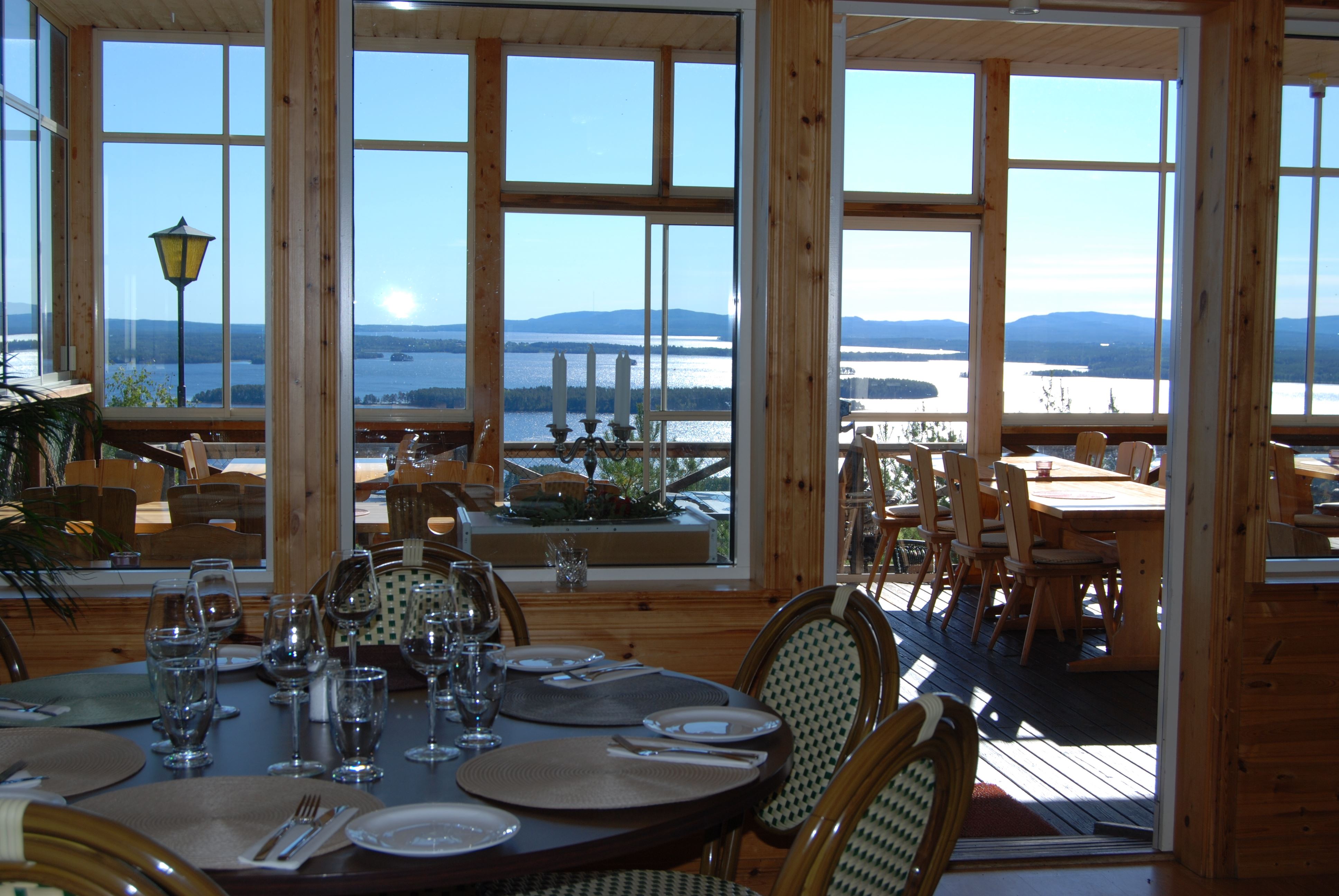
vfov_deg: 29.0
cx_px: 670
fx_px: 1732
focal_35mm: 46
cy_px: 448
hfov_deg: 42.3
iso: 100
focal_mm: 31
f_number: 8
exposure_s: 1/200
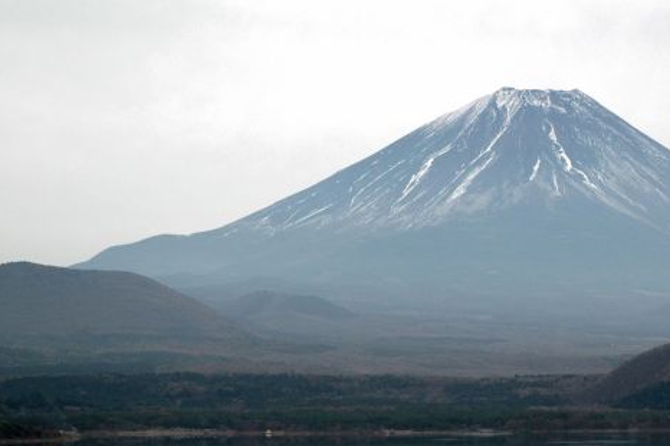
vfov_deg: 13.2
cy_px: 381
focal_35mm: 103
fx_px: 1916
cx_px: 526
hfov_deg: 19.7
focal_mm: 40
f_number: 5
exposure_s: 1/1000
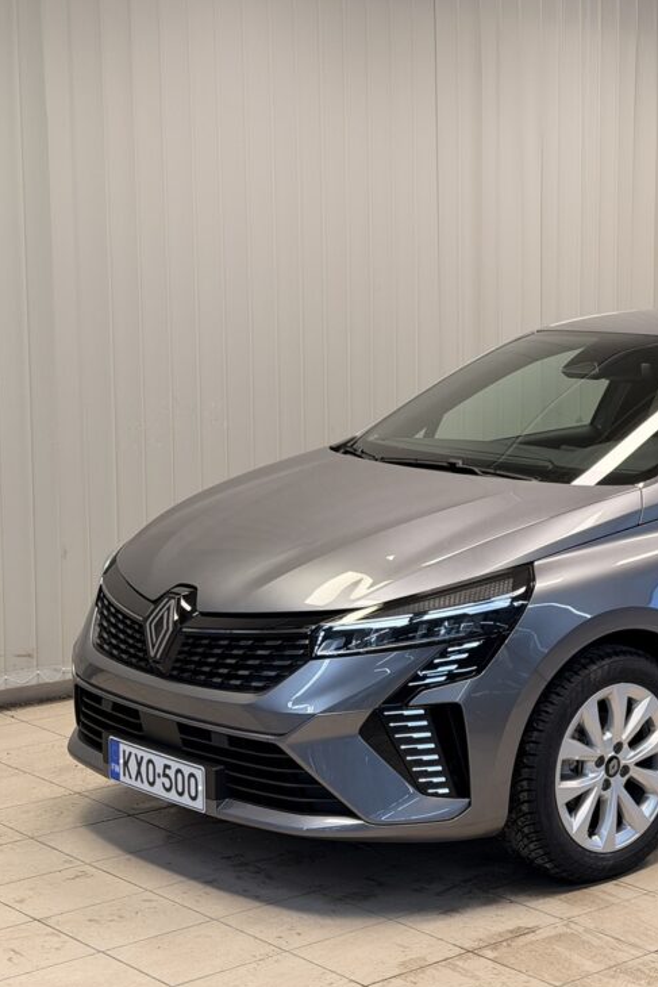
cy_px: 484
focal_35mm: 70
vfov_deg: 28.8
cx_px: 644
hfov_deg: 19.0
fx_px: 1918
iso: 100
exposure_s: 1/100
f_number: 1.78
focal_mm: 6.76
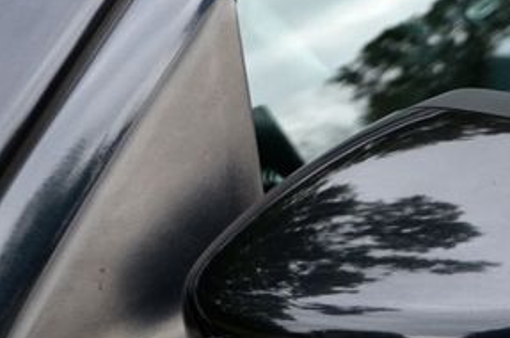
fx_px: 1373
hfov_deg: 20.2
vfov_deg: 13.9
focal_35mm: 97
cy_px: 269
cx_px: 538
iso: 400
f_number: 5
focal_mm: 29
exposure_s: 1/100
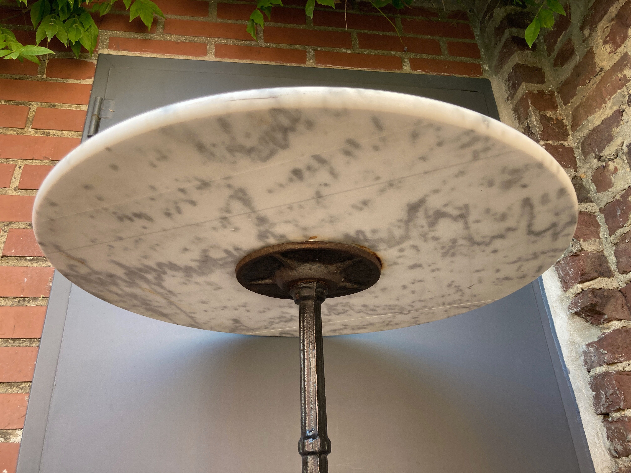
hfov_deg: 63.4
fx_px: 510
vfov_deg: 49.7
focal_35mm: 28
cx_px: 316
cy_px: 236
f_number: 1.8
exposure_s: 1/121
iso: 64
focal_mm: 3.99
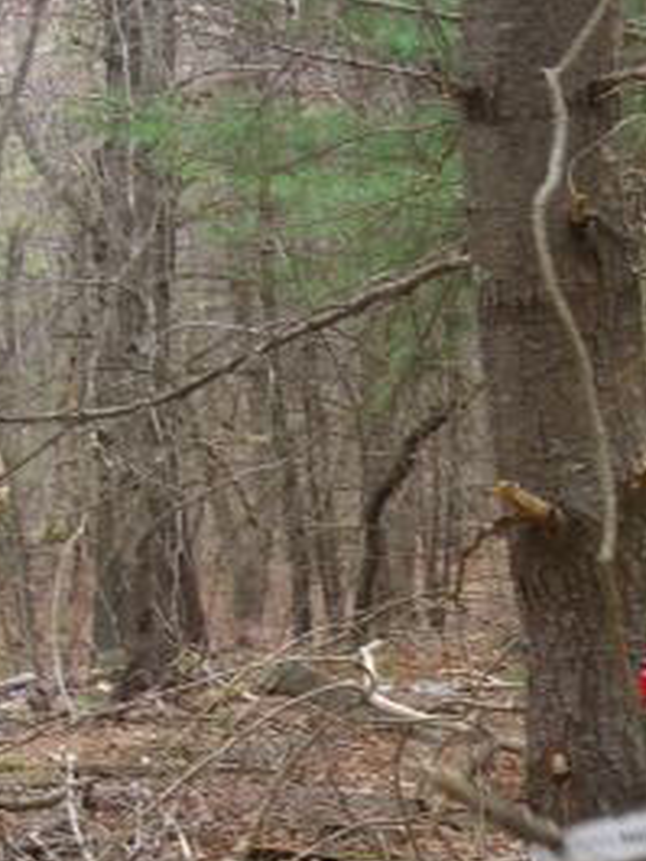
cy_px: 695
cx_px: 597
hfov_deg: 13.2
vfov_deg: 17.6
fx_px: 2760
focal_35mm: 111
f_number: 3.1
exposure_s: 1/60
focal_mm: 9.5
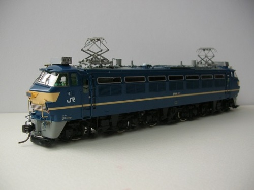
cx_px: 127
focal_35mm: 35
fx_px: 257
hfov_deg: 52.7
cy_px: 95
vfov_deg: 40.6
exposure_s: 1/72.7
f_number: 2.8
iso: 50
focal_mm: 5.8
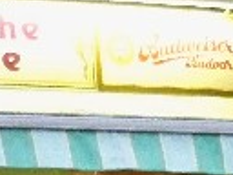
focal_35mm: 219
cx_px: -246
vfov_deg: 6.6
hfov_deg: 8.5
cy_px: 365
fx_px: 1474
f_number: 3.1
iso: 1600
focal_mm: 6.3
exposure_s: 1/60
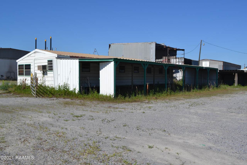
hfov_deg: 57.2
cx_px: 124
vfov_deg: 40.0
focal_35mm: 33
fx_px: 226
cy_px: 82
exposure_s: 1/320
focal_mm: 22
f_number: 9
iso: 100
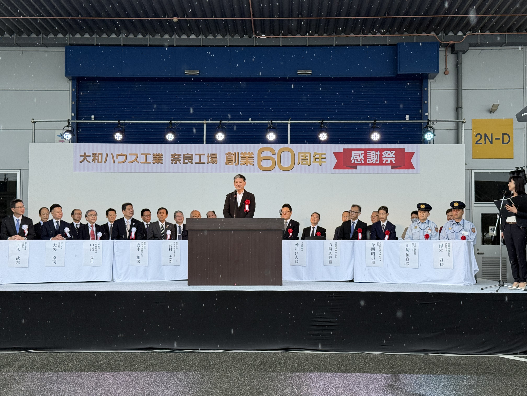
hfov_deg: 39.7
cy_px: 198
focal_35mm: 48
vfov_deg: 30.3
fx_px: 731
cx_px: 264
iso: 64
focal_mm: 6.76
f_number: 1.78
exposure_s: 1/1167
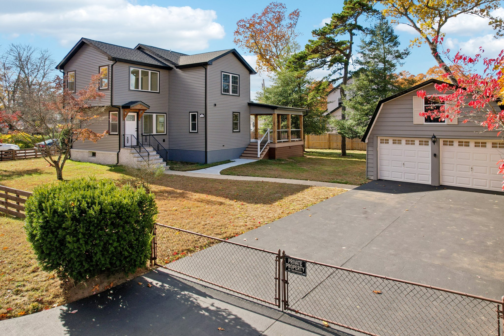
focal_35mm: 22
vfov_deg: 57.2
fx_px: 308
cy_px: 168
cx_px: 252
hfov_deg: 78.6
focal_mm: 8.4
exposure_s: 1/1000
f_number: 2.8
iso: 110
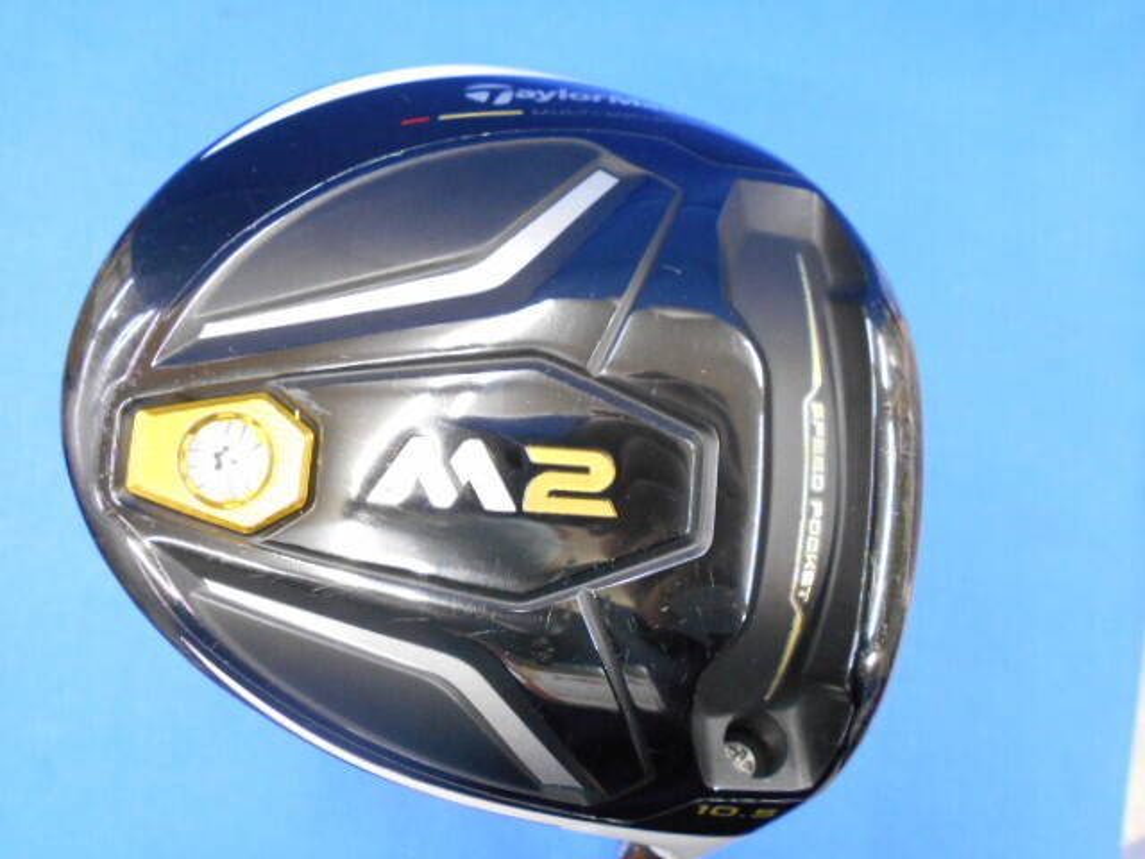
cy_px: 430
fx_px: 860
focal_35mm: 26
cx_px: 572
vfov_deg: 53.1
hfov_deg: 67.3
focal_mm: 4.6
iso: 400
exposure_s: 1/13
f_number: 3.2
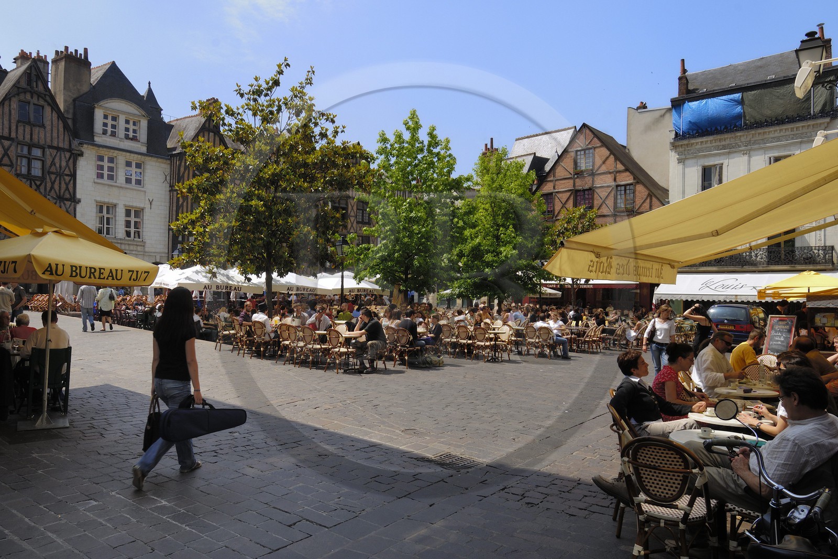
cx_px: 419
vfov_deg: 53.1
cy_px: 280
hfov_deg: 73.8
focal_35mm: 24
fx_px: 559
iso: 100
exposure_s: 1/125
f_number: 9.5
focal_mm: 16
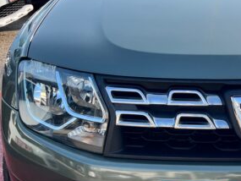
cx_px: 229
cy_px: 80
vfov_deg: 20.2
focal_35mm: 73
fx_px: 508
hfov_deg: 25.6
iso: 50
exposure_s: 1/1972
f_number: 1.5
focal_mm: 5.7
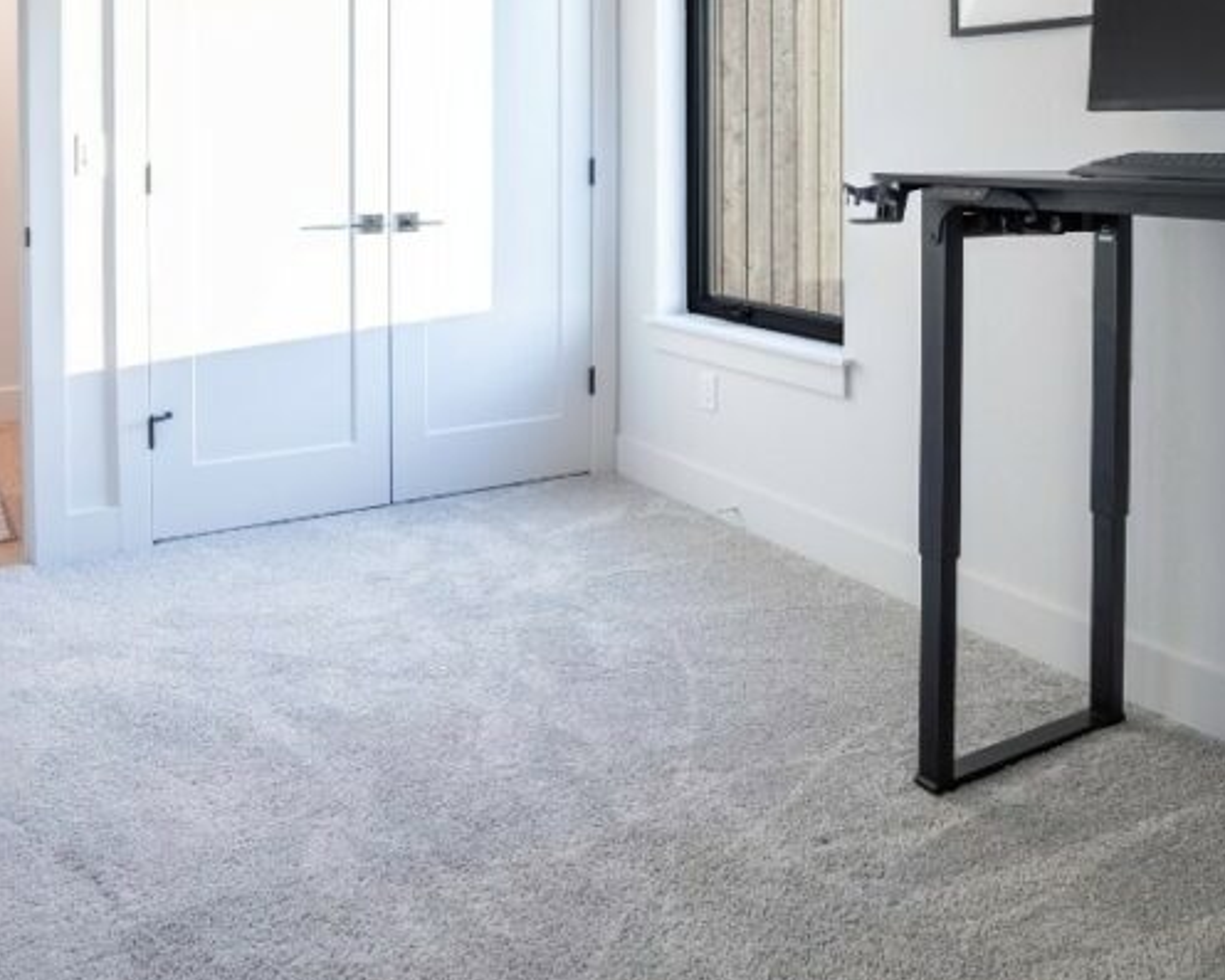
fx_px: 1124
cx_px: 529
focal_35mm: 31
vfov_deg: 44.3
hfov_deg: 57.0
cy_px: 162
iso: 800
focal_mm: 16
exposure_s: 1/2000
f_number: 6.3
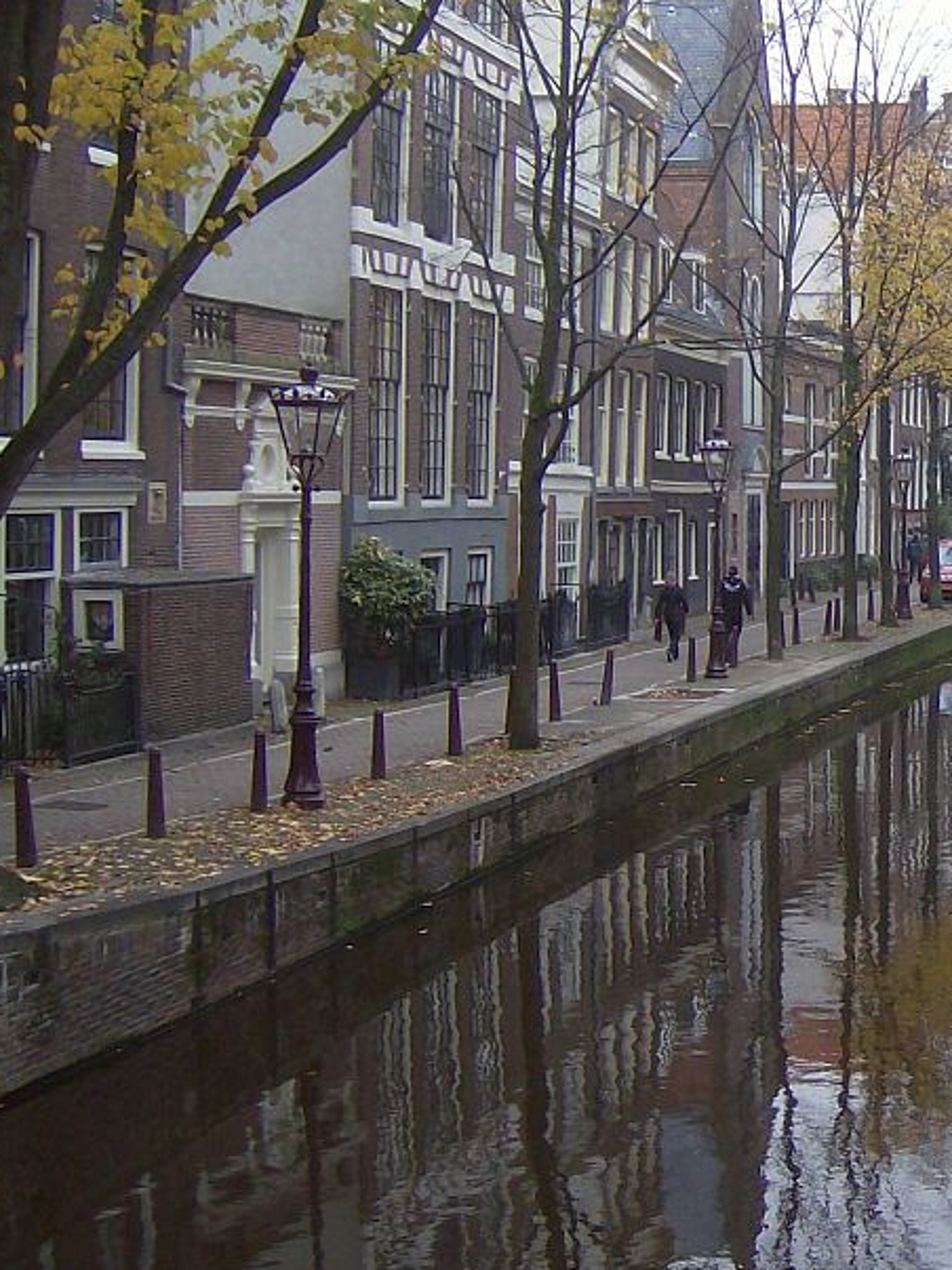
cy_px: 509
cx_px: 1051
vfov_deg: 31.6
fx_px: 2238
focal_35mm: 61
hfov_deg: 22.6
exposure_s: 1/131
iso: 100
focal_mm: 6
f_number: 2.8
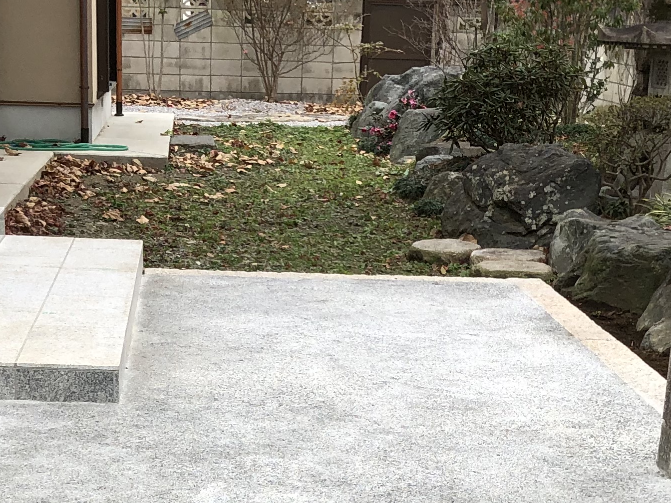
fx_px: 1628
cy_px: 648
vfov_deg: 16.6
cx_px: 274
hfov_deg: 23.3
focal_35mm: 84
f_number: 1.8
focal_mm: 4
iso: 20
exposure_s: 1/307
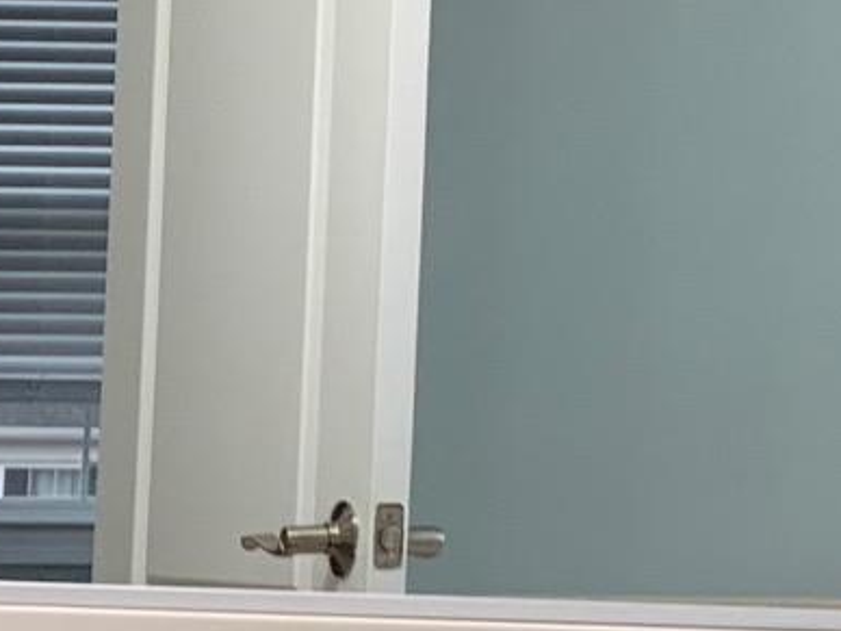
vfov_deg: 9.7
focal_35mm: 153
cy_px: 445
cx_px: -310
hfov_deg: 12.4
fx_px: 3717
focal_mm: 3
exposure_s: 1/60
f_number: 1.8
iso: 50
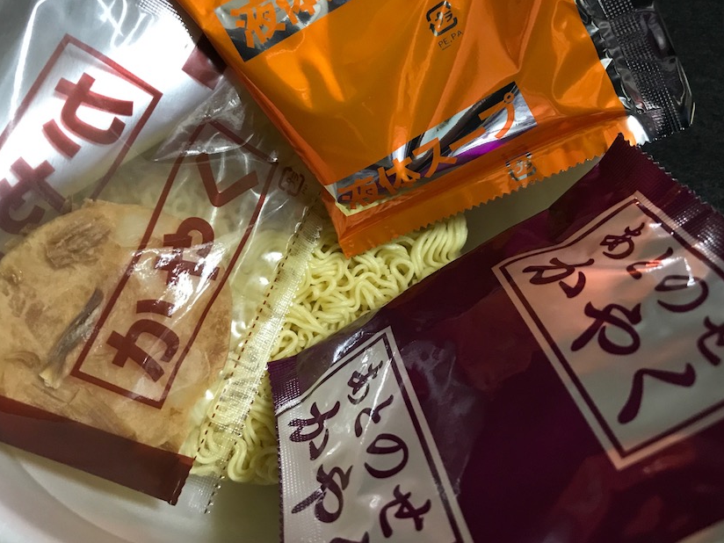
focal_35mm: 34
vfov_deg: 41.7
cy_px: 226
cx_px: 351
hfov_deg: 53.9
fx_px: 711
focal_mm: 3.99
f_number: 1.8
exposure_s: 1/15
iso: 80
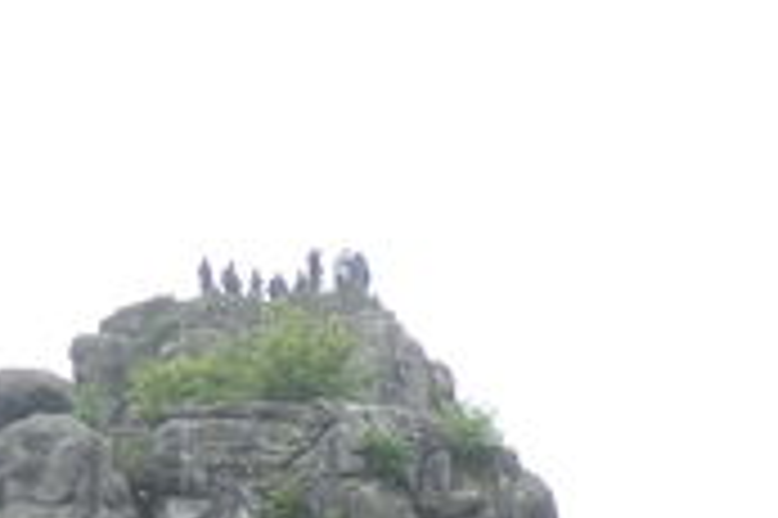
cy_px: 899
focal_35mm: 107
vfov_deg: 11.9
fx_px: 2310
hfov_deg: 17.9
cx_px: 998
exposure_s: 1/80
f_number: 3.4
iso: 80
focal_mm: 6
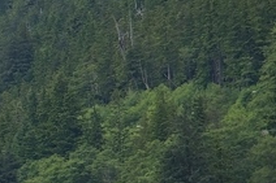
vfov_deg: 1.9
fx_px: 5554
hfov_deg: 2.8
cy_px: 238
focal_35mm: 725
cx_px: -312
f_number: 5.6
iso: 100
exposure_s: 1/250
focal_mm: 120
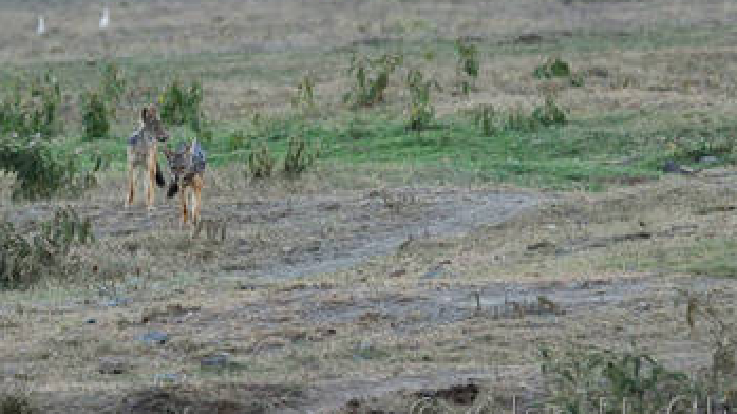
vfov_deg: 1.8
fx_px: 12932
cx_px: 163
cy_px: -27
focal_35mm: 662
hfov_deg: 3.3
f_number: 5.3
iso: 720
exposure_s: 1/400
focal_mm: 210
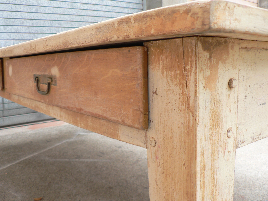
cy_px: 100
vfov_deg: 39.7
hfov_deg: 51.4
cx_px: 134
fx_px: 279
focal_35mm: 36
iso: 80
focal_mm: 6
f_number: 2.8
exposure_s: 1/50
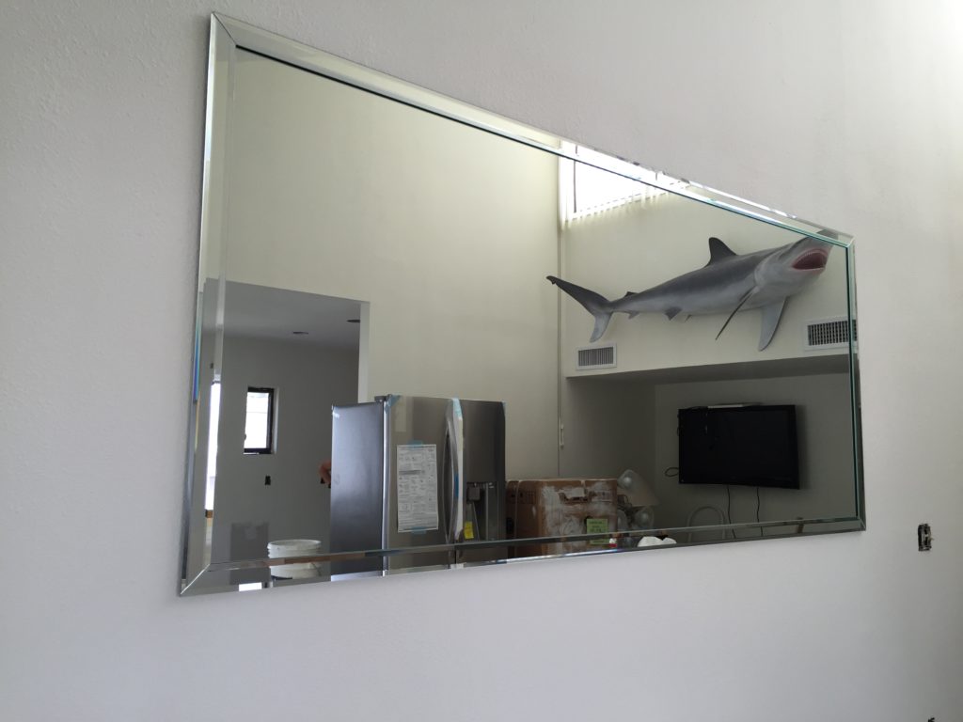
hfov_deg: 61.7
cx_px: 482
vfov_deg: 48.2
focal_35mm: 29
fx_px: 807
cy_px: 361
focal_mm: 4.15
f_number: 2.2
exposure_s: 1/120
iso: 50
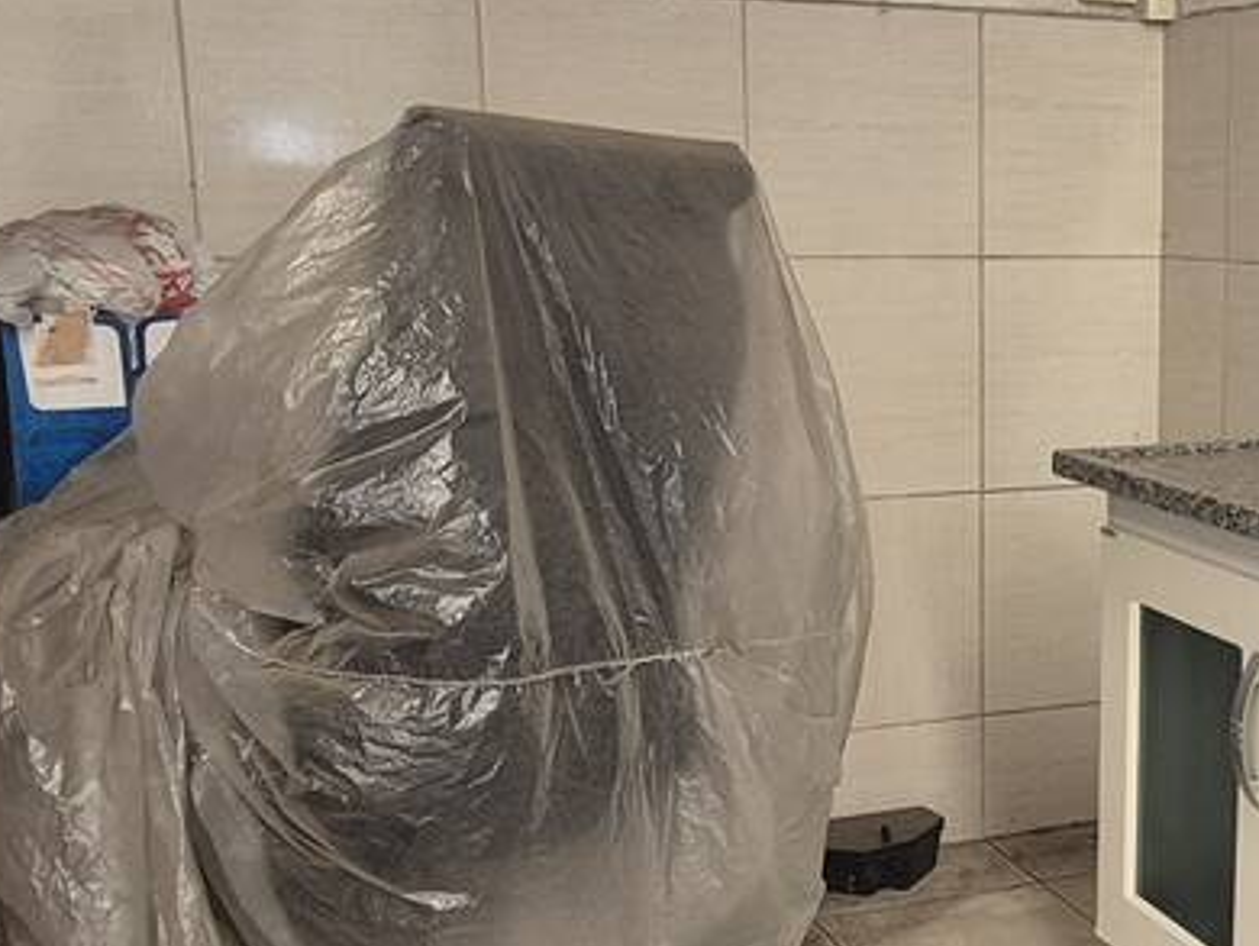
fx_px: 1747
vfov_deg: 30.2
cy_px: 597
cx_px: 1088
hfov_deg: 37.5
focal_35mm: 48
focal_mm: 2.2
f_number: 2.2
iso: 64
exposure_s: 1/60
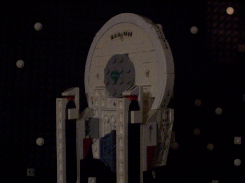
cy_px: 92
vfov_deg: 22.6
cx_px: 122
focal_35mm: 65
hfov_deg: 29.8
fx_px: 460
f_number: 4
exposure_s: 1/8
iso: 200
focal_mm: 13.3
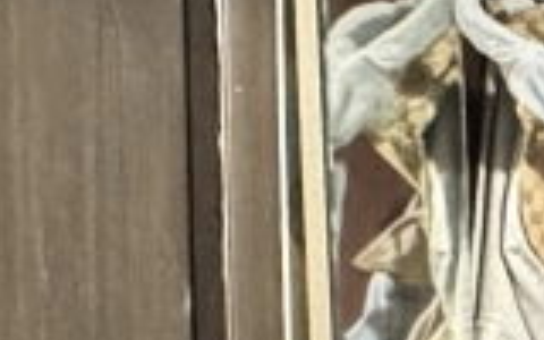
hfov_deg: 14.3
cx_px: 1166
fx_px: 1720
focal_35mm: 116
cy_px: 277
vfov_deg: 11.2
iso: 1600
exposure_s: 1/25
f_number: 2.2
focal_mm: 2.22
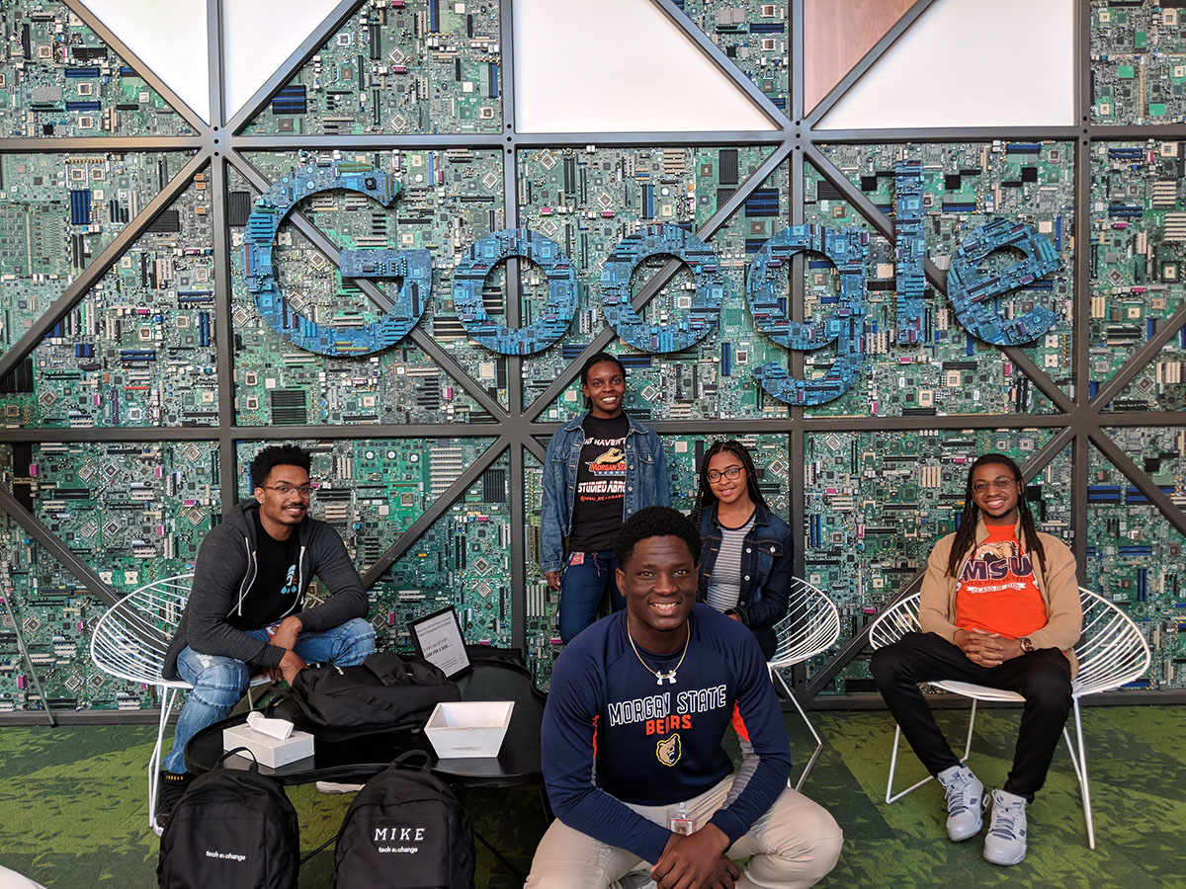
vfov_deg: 51.4
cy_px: 444
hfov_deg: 65.3
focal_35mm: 27
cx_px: 593
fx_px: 925
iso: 152
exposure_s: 1/125
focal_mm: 4.44
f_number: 1.8
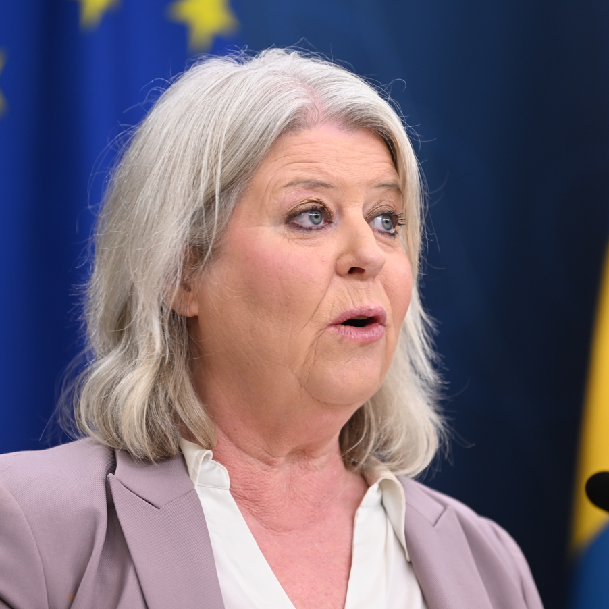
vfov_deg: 6.8
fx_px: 5095
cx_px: 317
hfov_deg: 6.8
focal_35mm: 256
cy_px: 305
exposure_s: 1/160
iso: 500
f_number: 2.8
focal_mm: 200
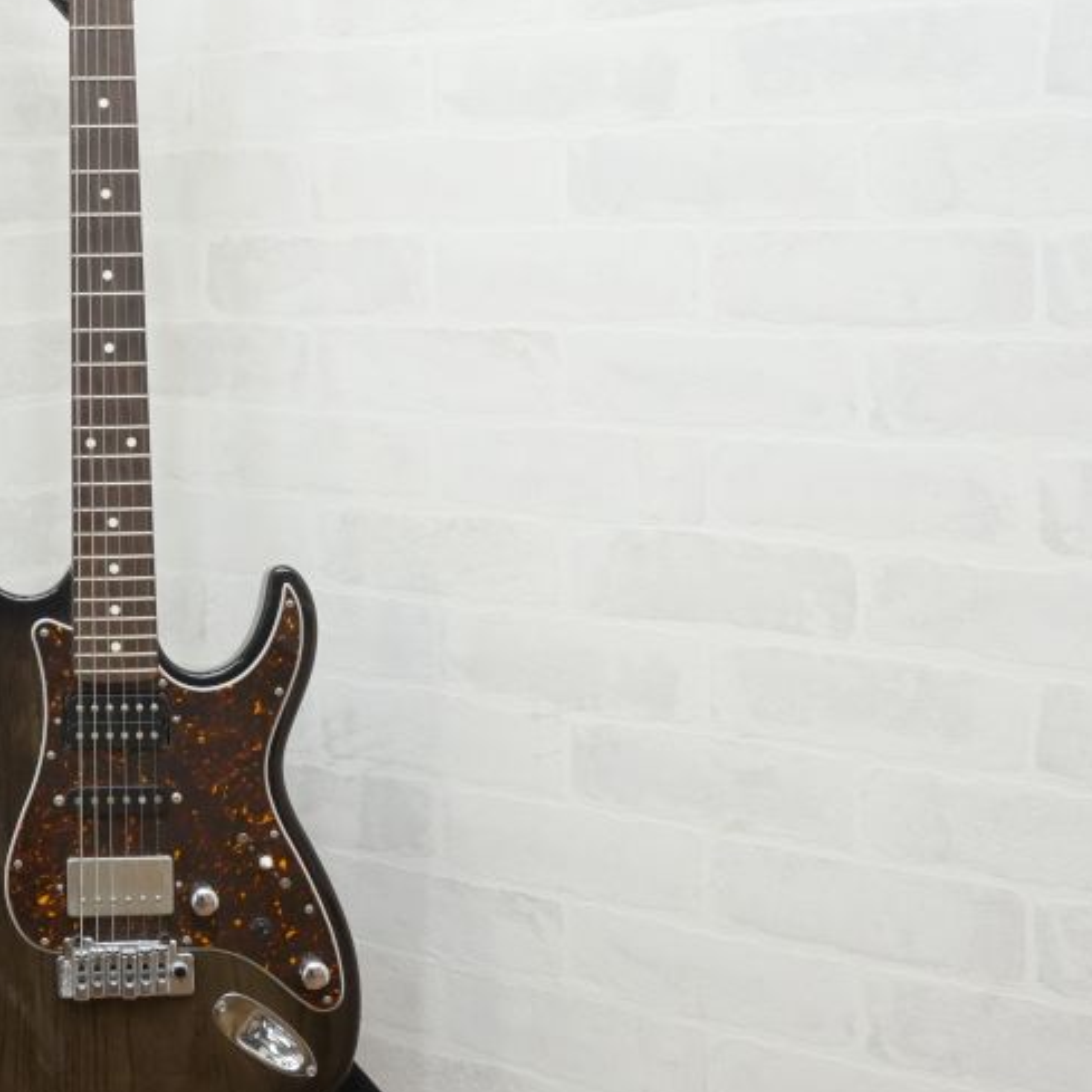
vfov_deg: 26.8
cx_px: 67
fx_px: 2284
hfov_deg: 25.8
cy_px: 440
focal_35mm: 64
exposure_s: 1/10
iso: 250
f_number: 11
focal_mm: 24
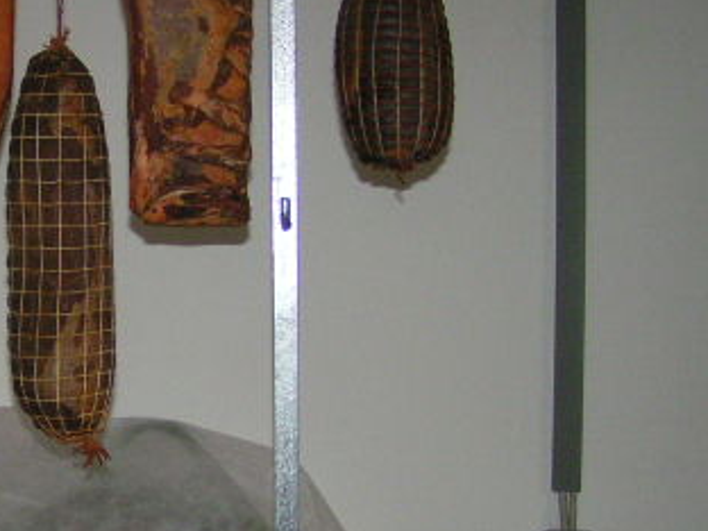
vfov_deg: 18.8
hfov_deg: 23.8
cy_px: 377
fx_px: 1595
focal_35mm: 78
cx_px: -16
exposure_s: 1/40
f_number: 2.8
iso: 200
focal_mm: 5.8
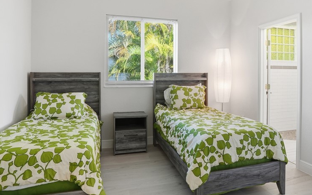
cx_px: 172
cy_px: 74
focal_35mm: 24
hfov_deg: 74.6
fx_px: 204
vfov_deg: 50.6
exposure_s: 1/125
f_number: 9
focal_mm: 16
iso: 400
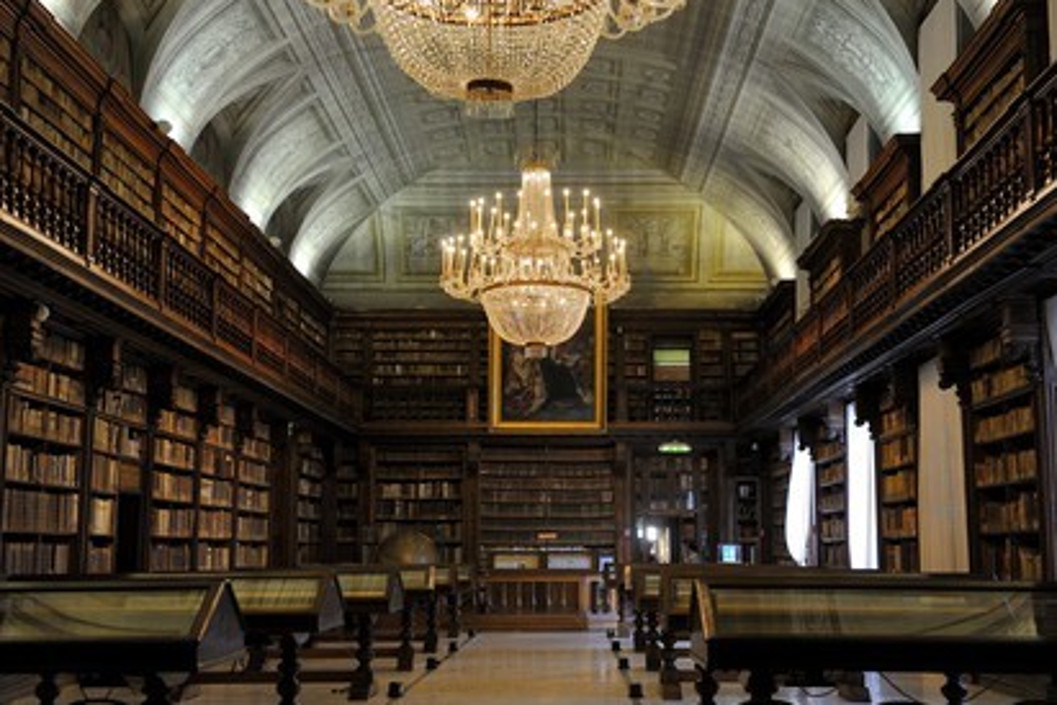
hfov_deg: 40.3
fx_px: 1439
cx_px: 538
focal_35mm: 49
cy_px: 350
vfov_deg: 27.5
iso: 800
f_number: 4.5
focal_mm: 48
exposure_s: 1/40
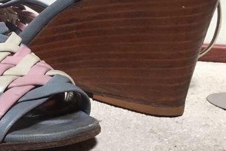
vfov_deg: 15.9
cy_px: 53
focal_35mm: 86
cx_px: -57
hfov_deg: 21.6
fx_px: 540
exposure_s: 1/100
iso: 40
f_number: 2.4
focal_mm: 3.3
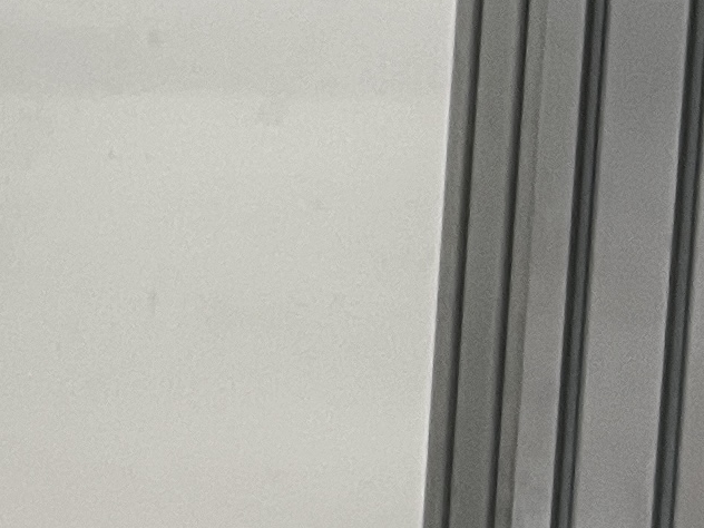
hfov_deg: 10.2
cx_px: -1039
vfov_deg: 8.9
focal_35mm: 166
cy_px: 297
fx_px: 3376
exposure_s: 1/50
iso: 125
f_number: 1.6
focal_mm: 5.1
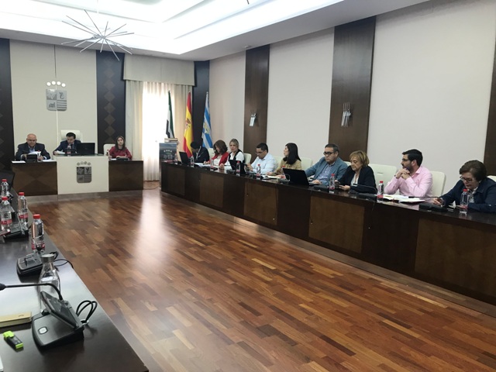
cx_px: 248
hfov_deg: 63.4
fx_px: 401
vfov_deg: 49.7
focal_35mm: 28
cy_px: 186
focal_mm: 3.99
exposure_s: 1/33
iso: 32
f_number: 1.8
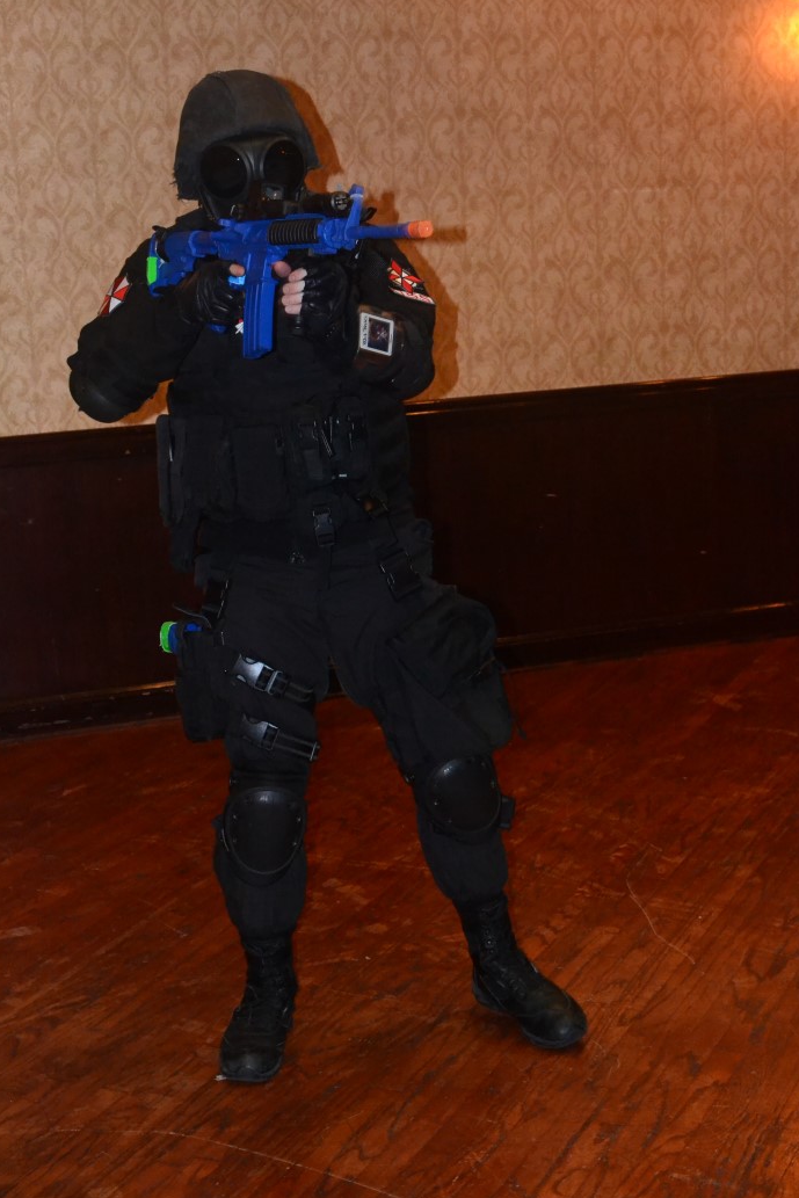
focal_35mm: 59
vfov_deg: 34.2
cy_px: 610
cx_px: 378
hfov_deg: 23.2
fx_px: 1949
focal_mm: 35
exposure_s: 1/60
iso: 3200
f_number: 7.1
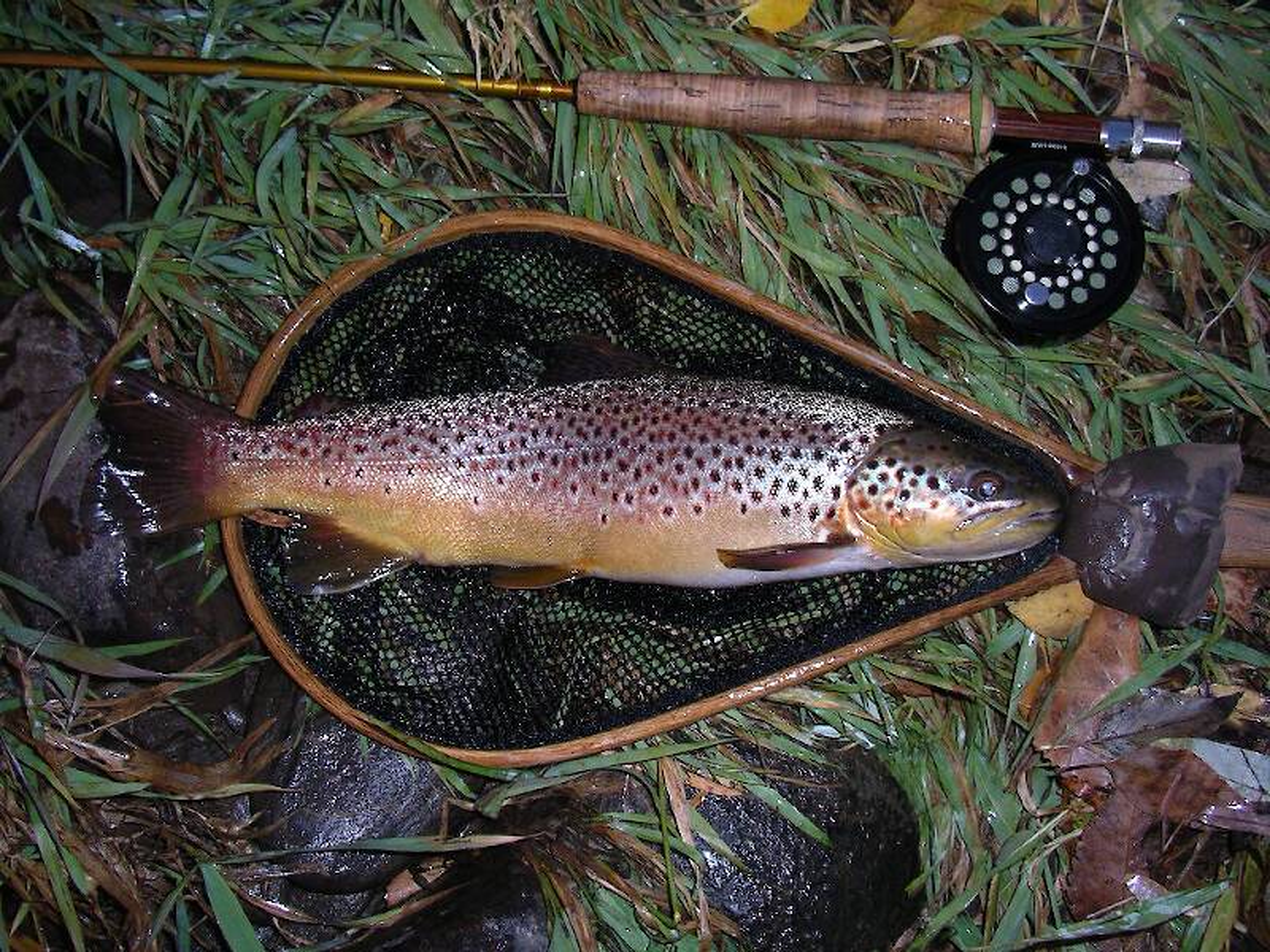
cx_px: 635
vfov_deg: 38.7
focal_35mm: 37
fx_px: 1357
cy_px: 476
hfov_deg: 50.1
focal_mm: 5.7
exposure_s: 1/60
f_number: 2.8
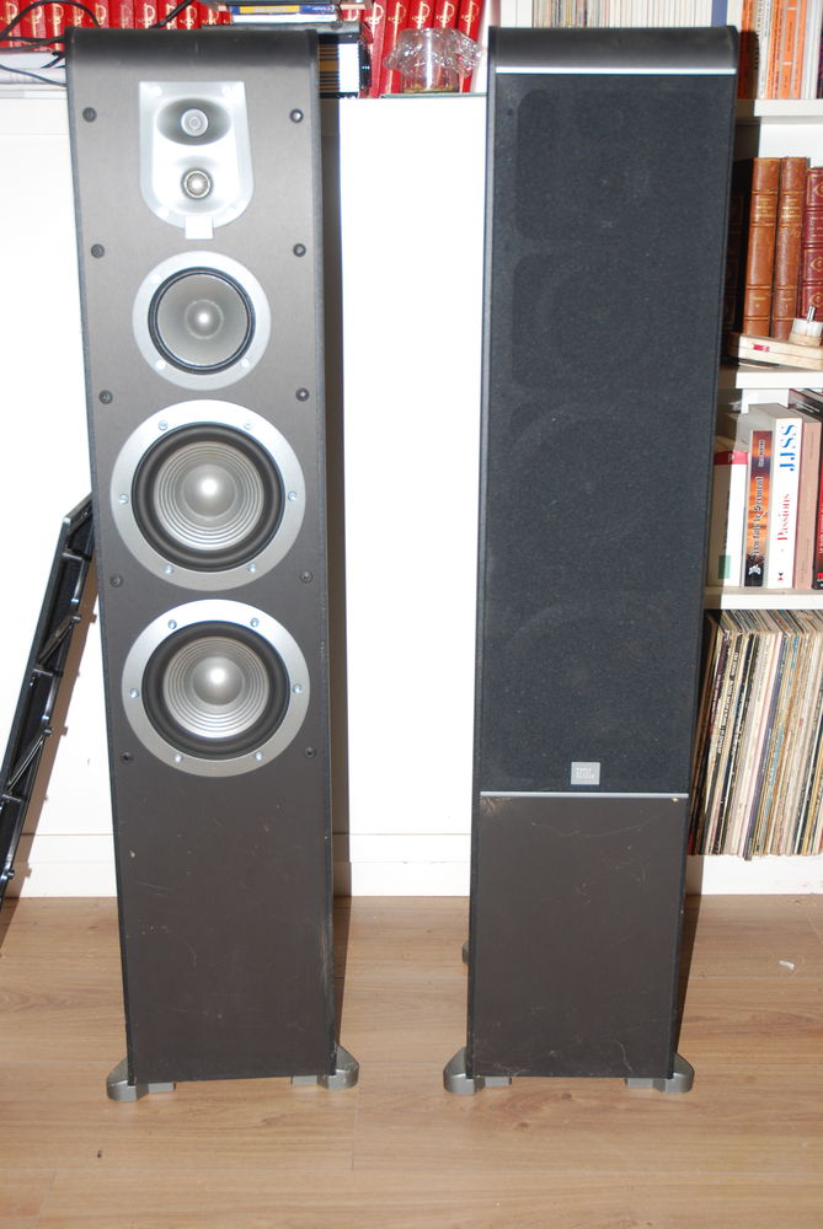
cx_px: 412
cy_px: 614
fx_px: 1488
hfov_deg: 30.9
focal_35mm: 44
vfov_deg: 44.9
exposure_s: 1/60
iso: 200
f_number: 4
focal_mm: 29
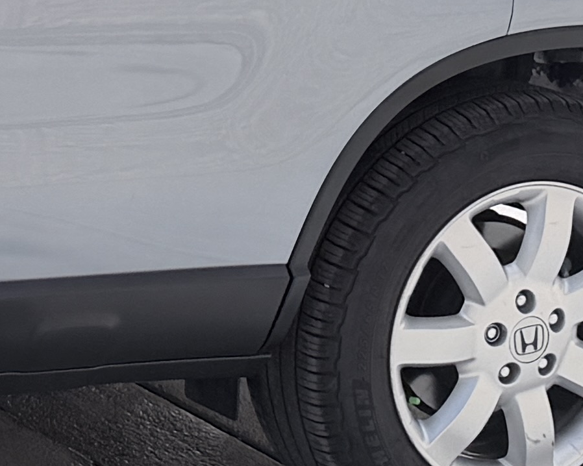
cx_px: -691
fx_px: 2570
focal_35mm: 149
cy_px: -162
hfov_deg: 11.3
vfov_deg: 10.1
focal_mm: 6.76
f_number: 1.78
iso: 80
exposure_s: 1/5714
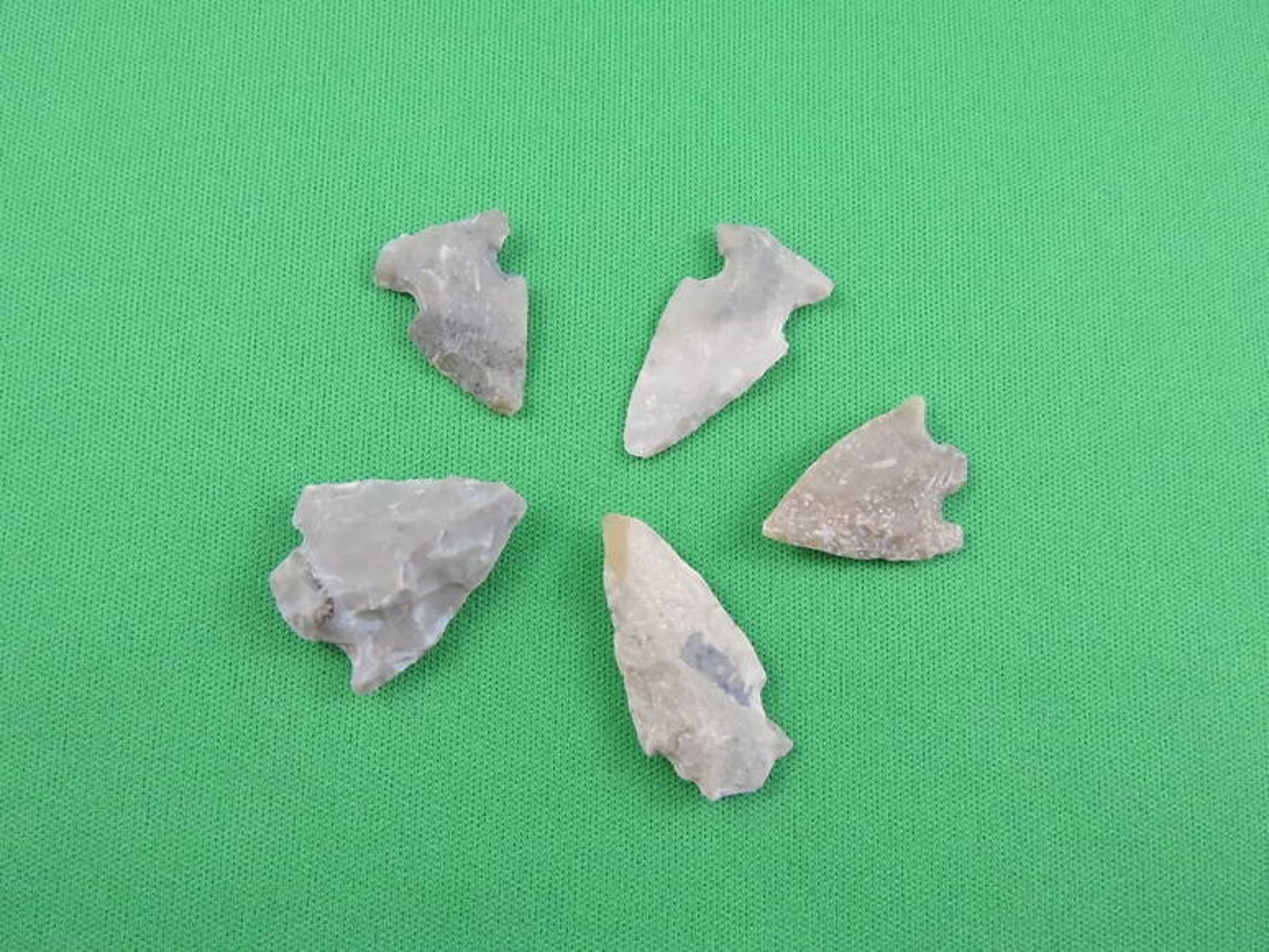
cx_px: 634
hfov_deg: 60.0
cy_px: 476
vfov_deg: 46.8
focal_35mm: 30
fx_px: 1100
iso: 720
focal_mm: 5.4
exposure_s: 1/125
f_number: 3.5
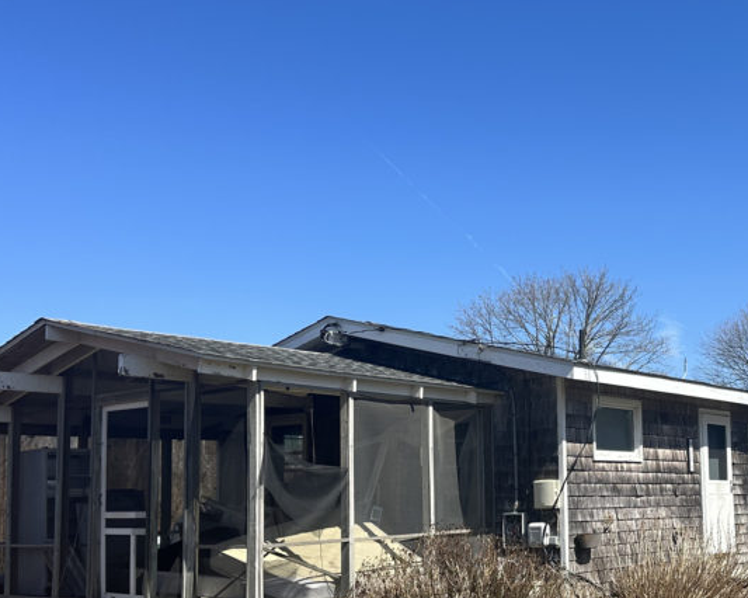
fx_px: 996
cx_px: 486
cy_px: 421
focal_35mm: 45
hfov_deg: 40.8
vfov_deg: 33.0
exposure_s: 1/4184
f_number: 1.78
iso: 80
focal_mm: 6.86
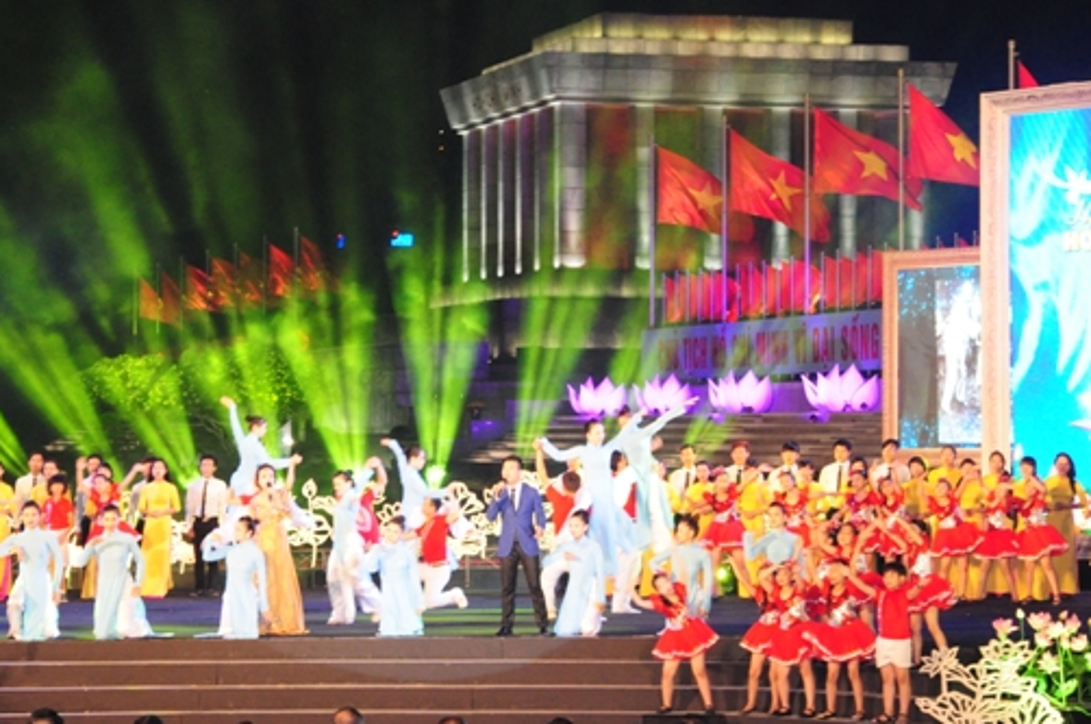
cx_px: 494
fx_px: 3540
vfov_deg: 11.7
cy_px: 287
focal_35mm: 117
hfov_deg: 17.5
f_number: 6.3
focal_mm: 52
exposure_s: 1/40
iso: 1600
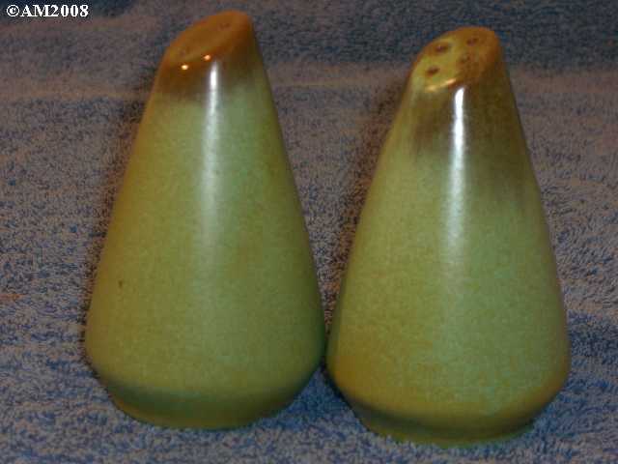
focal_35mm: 114
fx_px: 2035
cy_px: 232
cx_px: 309
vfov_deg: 13.0
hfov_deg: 17.3
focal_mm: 23.7
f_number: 5.4
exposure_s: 1/30
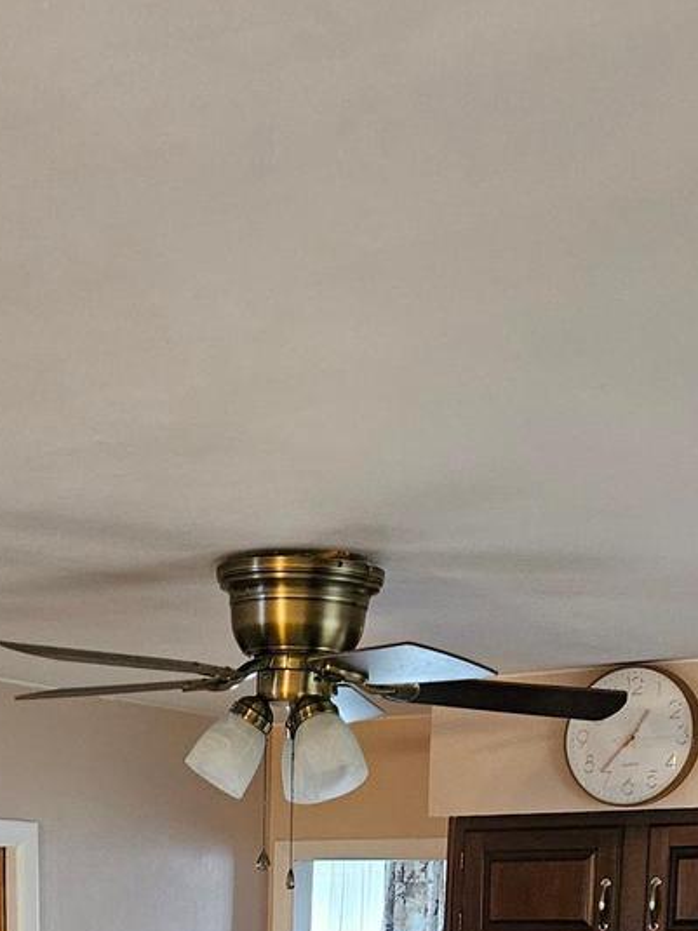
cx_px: 169
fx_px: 1775
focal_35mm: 66
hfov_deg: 22.0
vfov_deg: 24.8
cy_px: 1263
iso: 500
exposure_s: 1/40
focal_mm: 5.4
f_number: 1.8
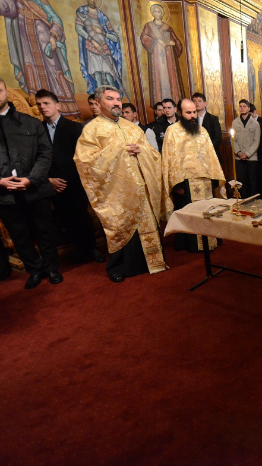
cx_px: 324
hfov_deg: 35.7
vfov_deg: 76.3
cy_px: 232
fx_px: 296
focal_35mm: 24
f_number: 3.5
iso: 100
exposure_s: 1/30
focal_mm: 10
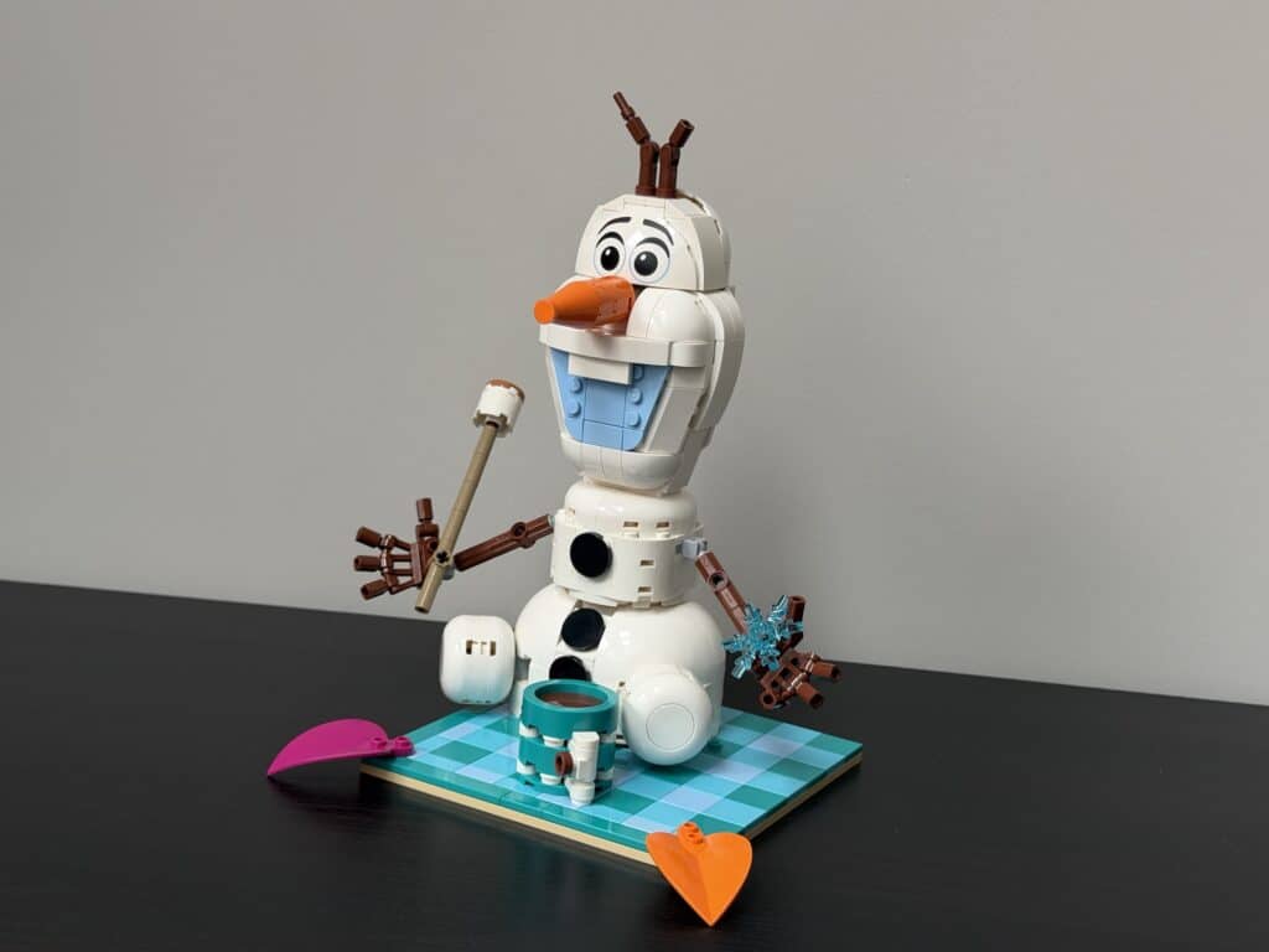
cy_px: 476
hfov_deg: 39.7
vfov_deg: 30.3
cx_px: 634
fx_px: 1760
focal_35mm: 48
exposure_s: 1/59
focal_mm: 6.76
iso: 160
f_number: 1.78
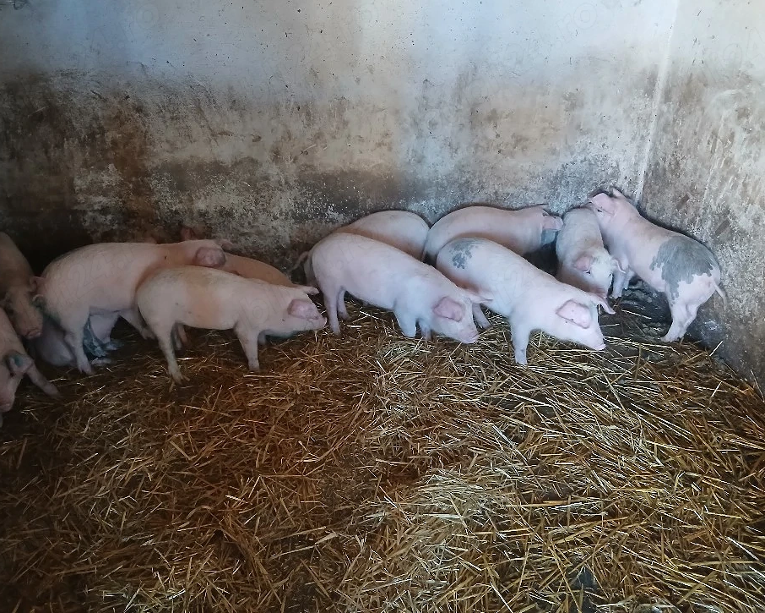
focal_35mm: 28
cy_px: 297
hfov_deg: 62.1
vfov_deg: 51.5
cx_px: 344
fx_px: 634
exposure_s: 1/20
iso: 640
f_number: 1.8
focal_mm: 3.98
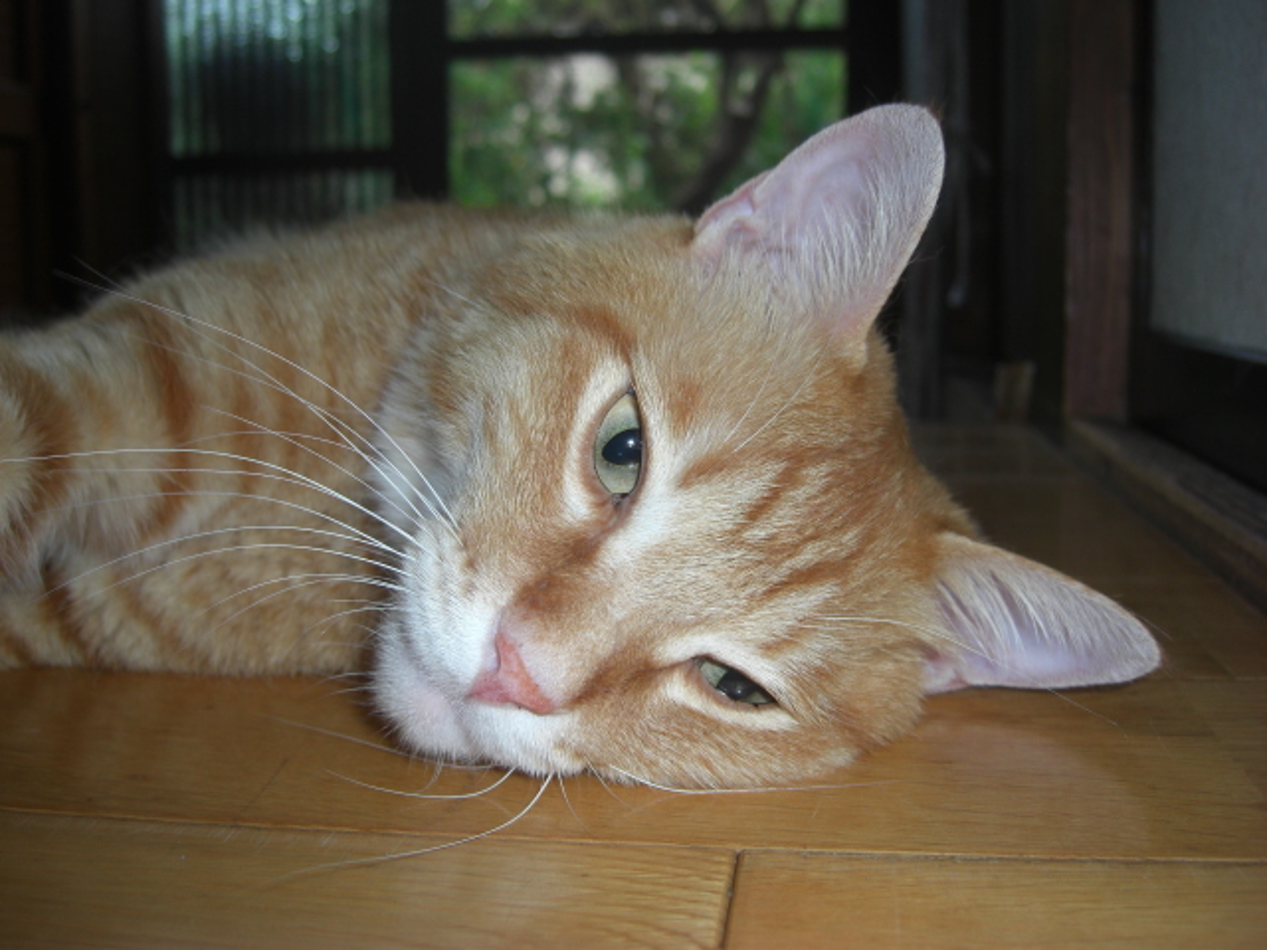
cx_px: 634
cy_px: 475
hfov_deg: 49.0
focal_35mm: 38
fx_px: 1391
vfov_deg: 37.7
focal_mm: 7.9
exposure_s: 1/60
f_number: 2.8
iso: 80
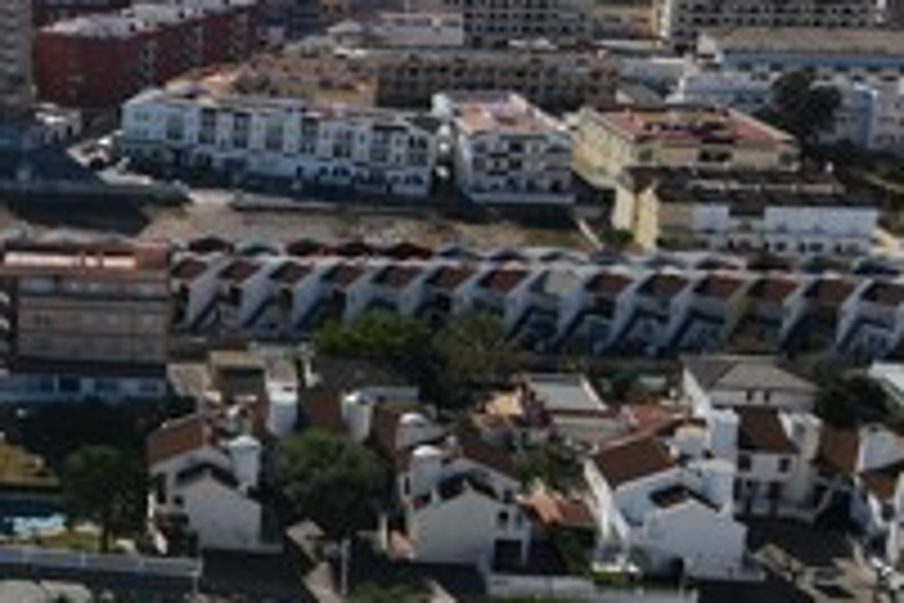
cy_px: 205
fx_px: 1431
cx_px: -49
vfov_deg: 23.7
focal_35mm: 57
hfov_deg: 31.7
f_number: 2.8
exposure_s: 1/1000
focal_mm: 4.5
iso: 100
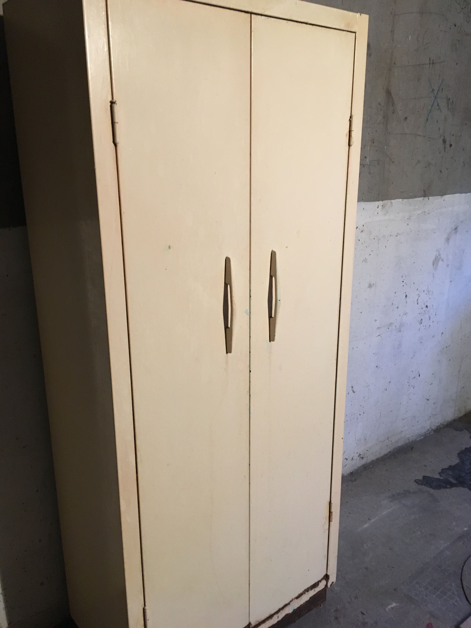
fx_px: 526
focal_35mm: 29
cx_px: 236
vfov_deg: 61.7
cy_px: 314
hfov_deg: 48.2
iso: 200
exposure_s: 1/20
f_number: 2.2
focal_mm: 4.15
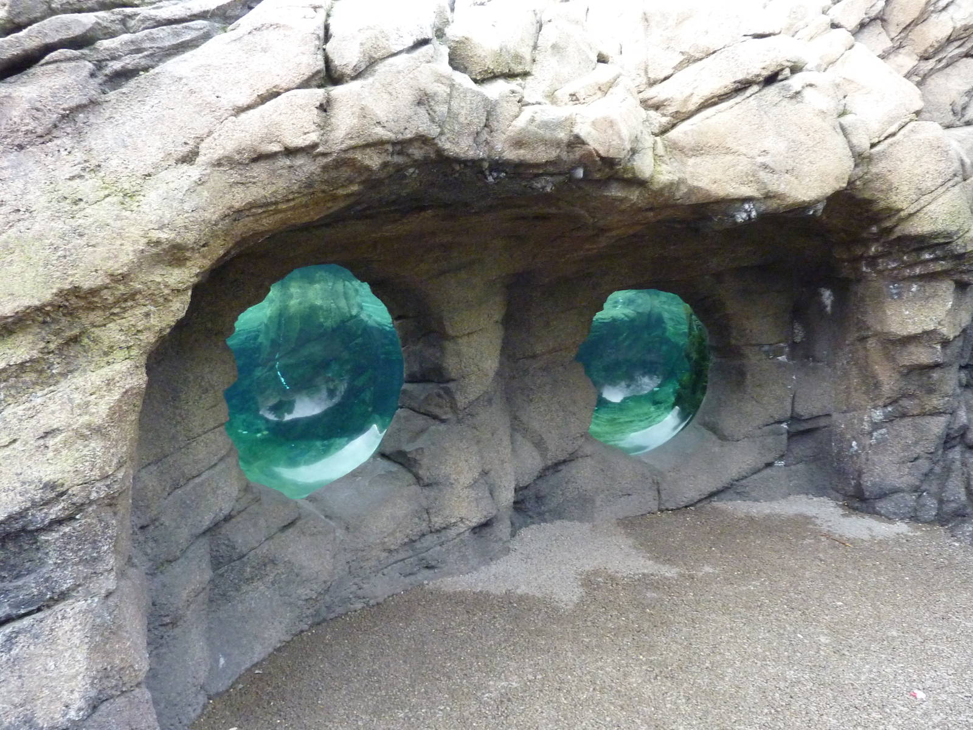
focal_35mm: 25
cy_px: 365
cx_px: 486
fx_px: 703
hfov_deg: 69.4
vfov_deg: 54.9
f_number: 3.3
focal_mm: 4.1
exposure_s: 1/80
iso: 400
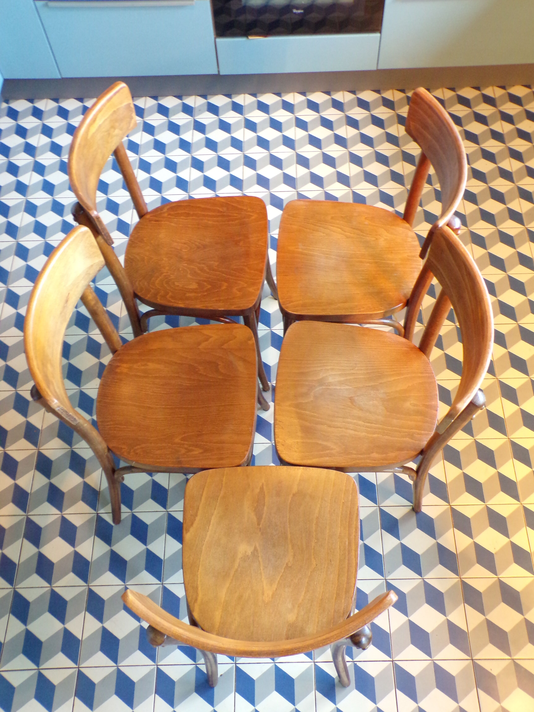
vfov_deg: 56.8
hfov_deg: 44.2
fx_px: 658
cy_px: 356
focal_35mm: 32
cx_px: 267
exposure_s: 1/17
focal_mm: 5.8
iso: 423
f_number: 3.2
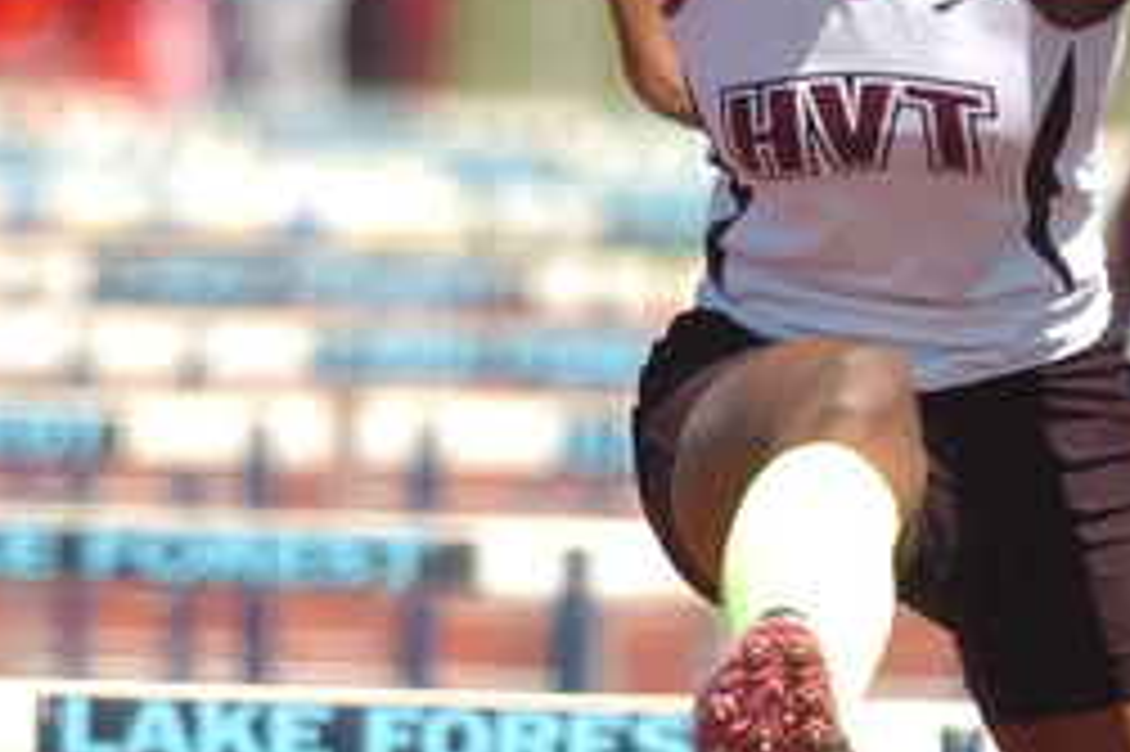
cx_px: 675
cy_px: 554
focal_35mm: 1432
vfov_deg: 1.0
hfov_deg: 1.4
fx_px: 44918
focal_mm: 300
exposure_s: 1/3000
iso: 500
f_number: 4.5
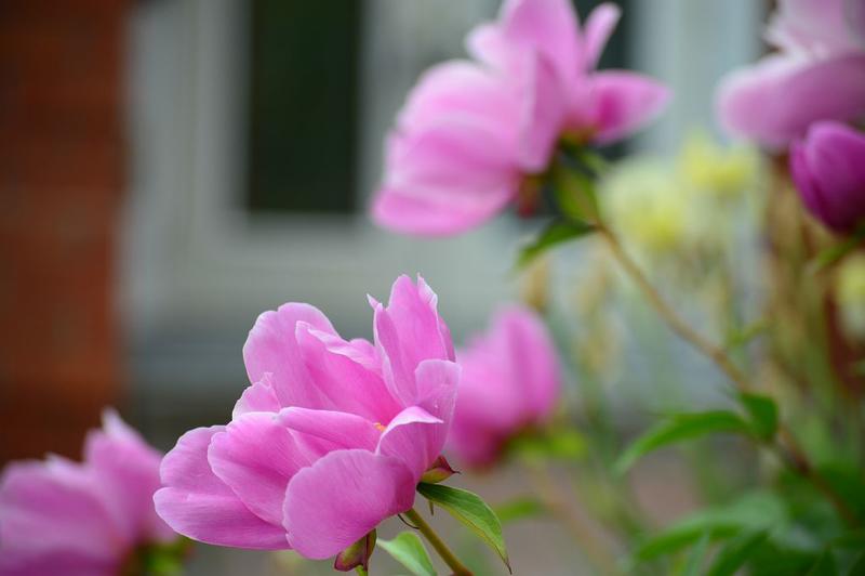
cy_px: 288
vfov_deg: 12.2
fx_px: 2701
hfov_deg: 18.2
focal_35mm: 112
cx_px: 432
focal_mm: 75
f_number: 4.2
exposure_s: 1/200
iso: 100
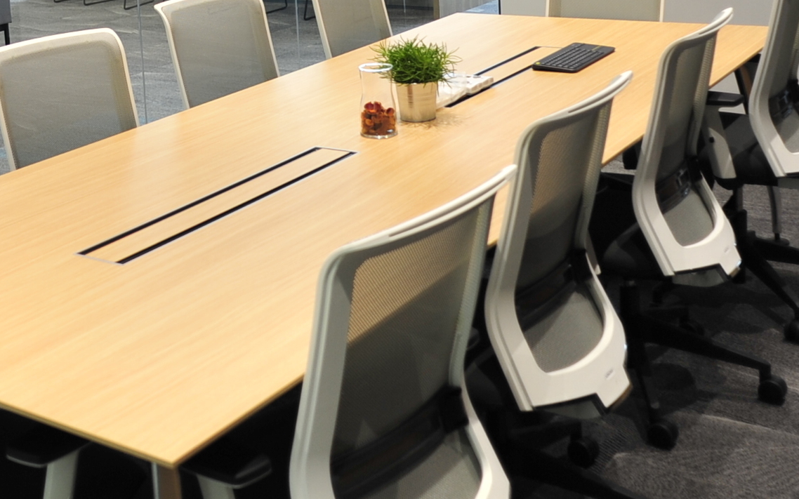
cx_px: 166
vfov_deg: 21.5
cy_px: -56
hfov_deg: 34.6
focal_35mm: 57
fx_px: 1241
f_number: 2.8
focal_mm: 20
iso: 320
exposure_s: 1/60
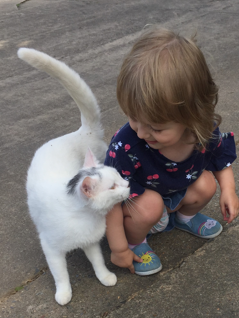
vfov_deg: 53.9
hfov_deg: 41.7
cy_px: 173
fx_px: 313
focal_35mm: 34
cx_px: 138
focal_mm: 4.15
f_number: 2.2
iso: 32
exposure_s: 1/1130
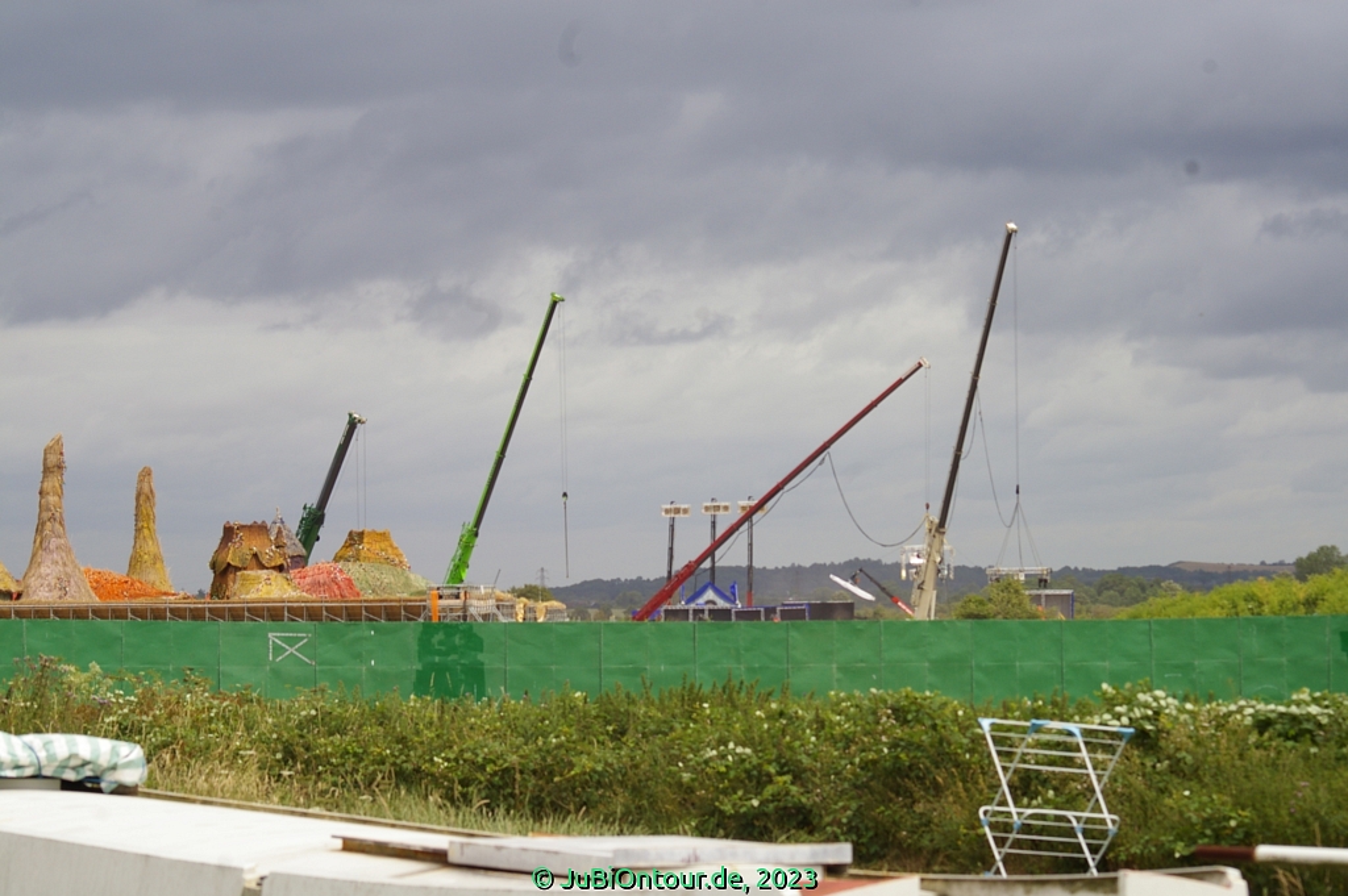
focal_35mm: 105
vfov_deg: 13.0
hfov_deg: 19.5
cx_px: 674
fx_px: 3928
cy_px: 448
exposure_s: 1/350
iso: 200
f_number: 9.5
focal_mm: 70
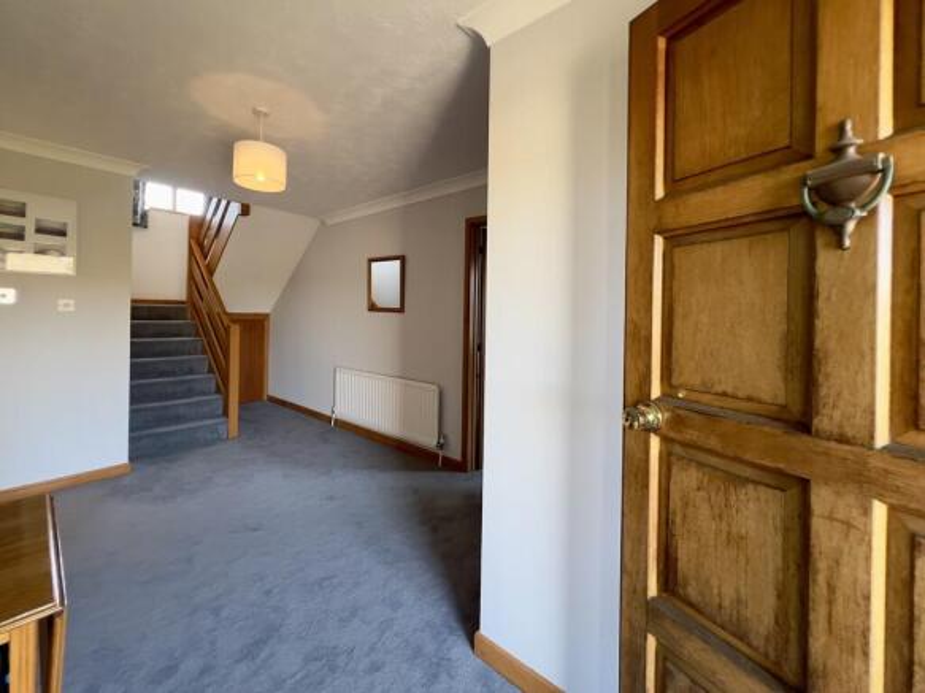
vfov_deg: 89.9
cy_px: 346
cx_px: 462
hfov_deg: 106.2
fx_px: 347
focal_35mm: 13
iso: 200
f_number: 1.8
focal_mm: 1.57
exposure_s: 1/100
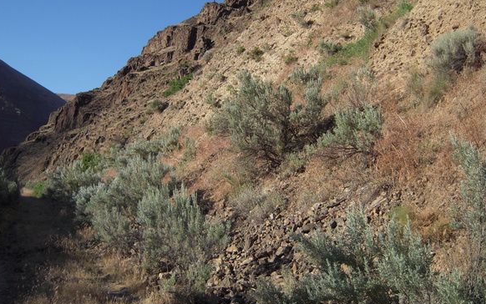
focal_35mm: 37
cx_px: 227
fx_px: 490
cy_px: 114
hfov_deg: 52.7
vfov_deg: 34.3
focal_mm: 5
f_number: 5.4
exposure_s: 1/320
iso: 100
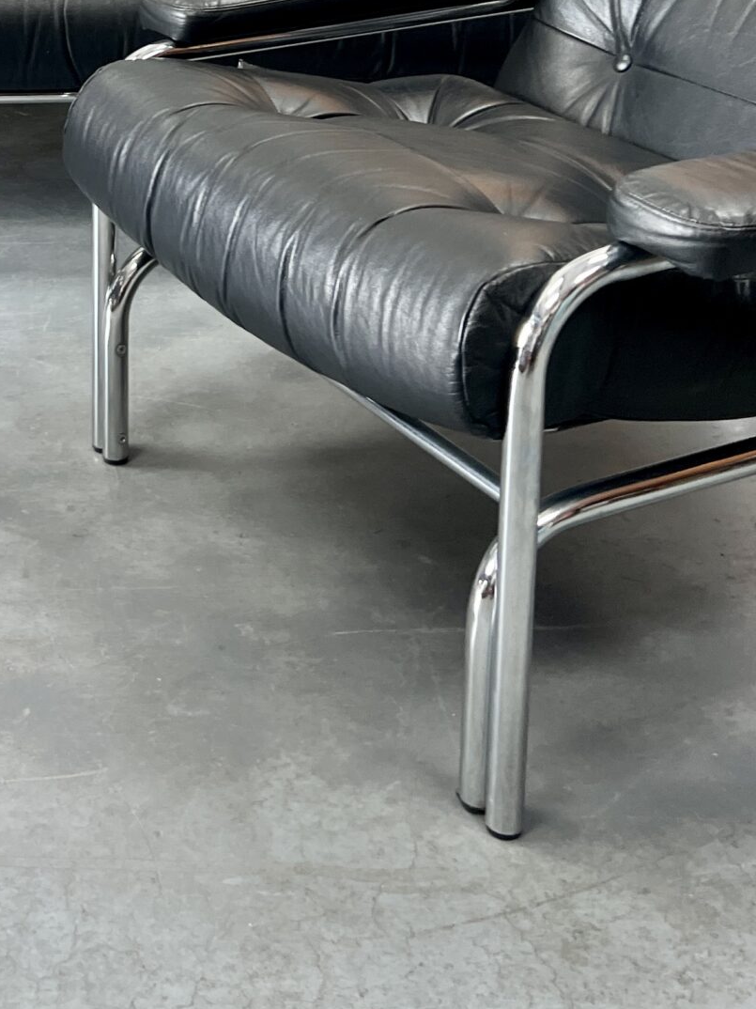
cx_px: 5
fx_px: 1806
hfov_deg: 22.7
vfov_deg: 28.4
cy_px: -94
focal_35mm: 62
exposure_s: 1/100
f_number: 1.5
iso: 80
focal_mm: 5.7
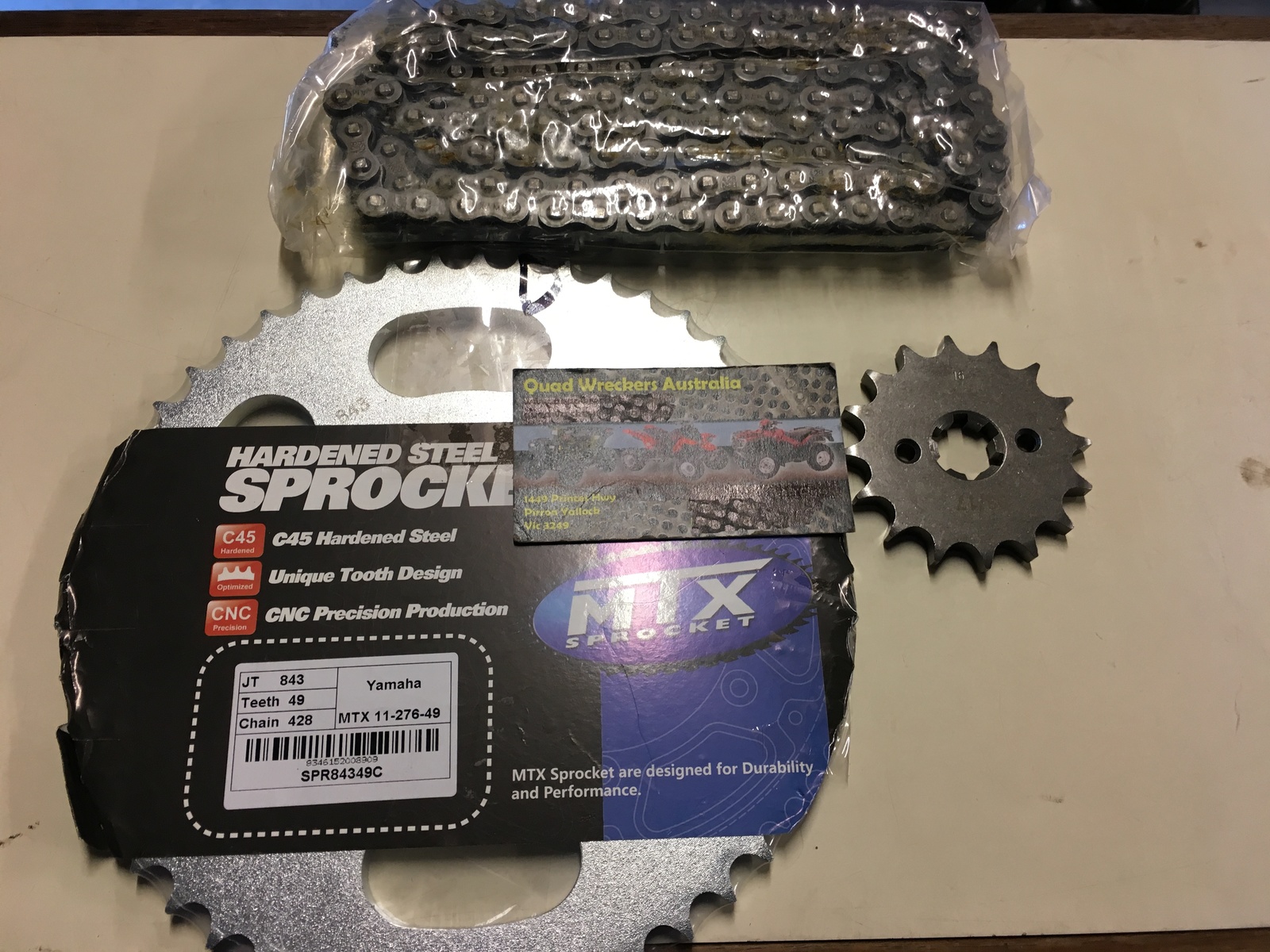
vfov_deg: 48.2
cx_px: 635
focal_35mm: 29
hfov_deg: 61.7
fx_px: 1064
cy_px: 476
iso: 80
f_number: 2.2
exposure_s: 1/33
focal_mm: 4.15
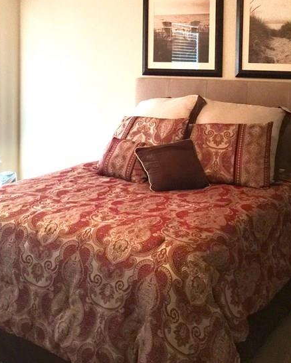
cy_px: 92
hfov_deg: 28.6
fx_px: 570
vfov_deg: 34.6
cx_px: 150
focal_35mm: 53
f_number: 2.2
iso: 100
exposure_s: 1/10
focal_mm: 4.15
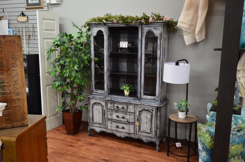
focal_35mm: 36
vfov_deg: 36.7
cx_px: 122
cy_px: 81
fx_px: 244
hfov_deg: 53.2
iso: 1000
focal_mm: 24
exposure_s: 1/50
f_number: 5
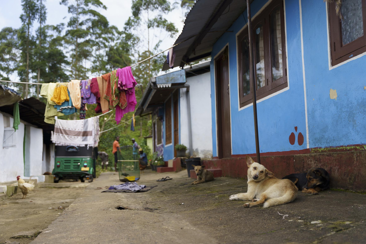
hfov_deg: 53.9
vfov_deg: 37.4
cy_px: 123
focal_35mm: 35
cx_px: 187
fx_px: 360
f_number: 2.8
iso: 200
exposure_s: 1/2000
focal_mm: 34.4
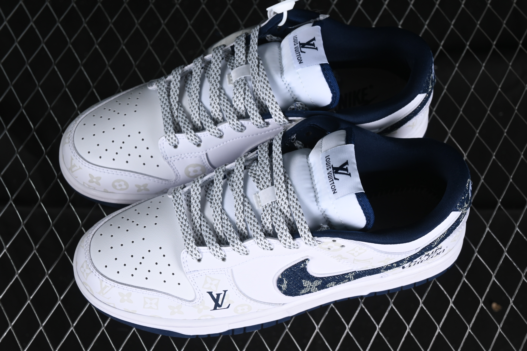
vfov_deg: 18.2
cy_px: 176
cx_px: 264
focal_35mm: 75
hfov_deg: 27.0
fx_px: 1098
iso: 160
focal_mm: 50
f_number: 7.1
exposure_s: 1/80
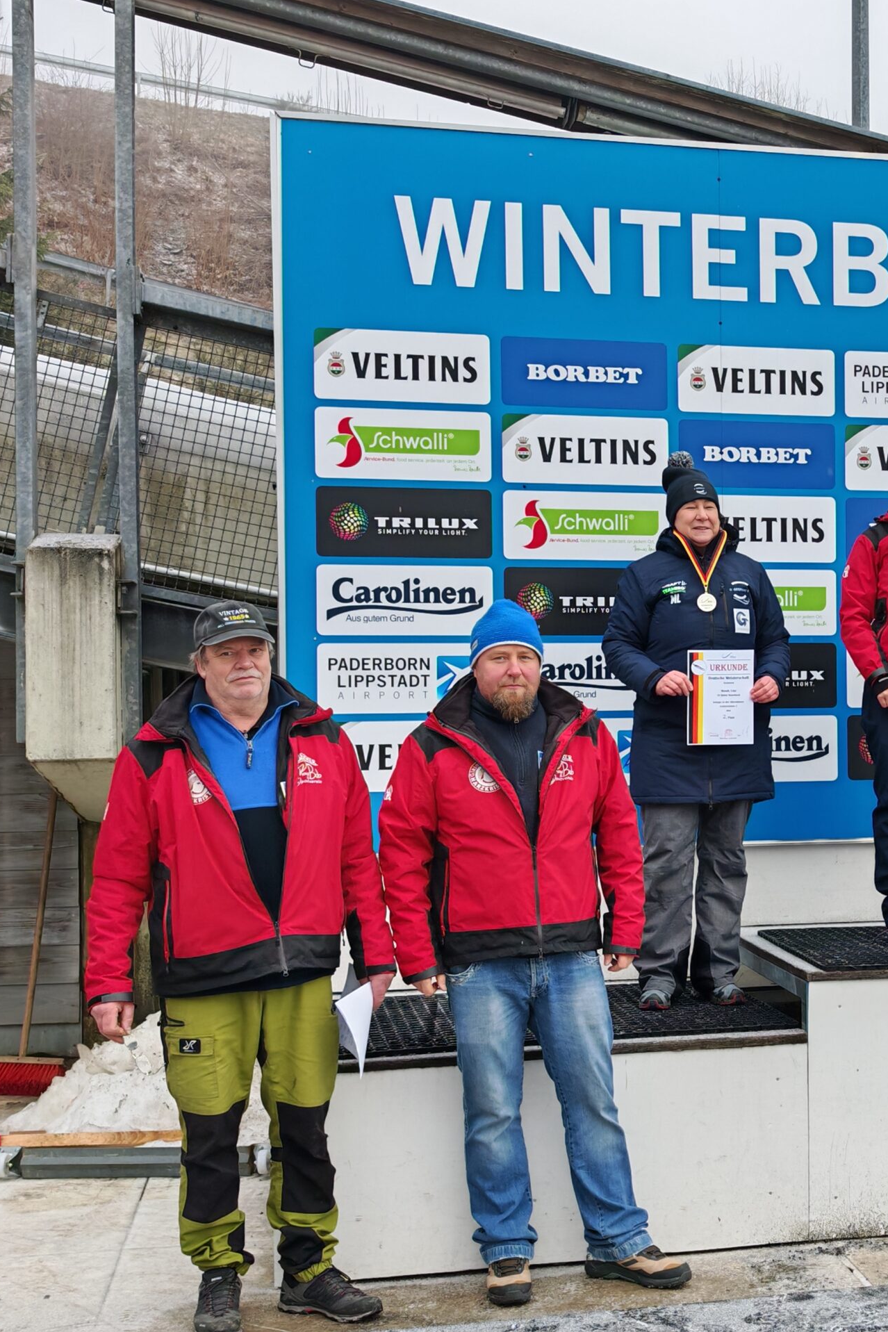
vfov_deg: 39.6
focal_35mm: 50
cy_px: 666
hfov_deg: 26.0
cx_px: 814
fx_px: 1850
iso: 100
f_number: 2
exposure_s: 1/480
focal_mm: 6.83
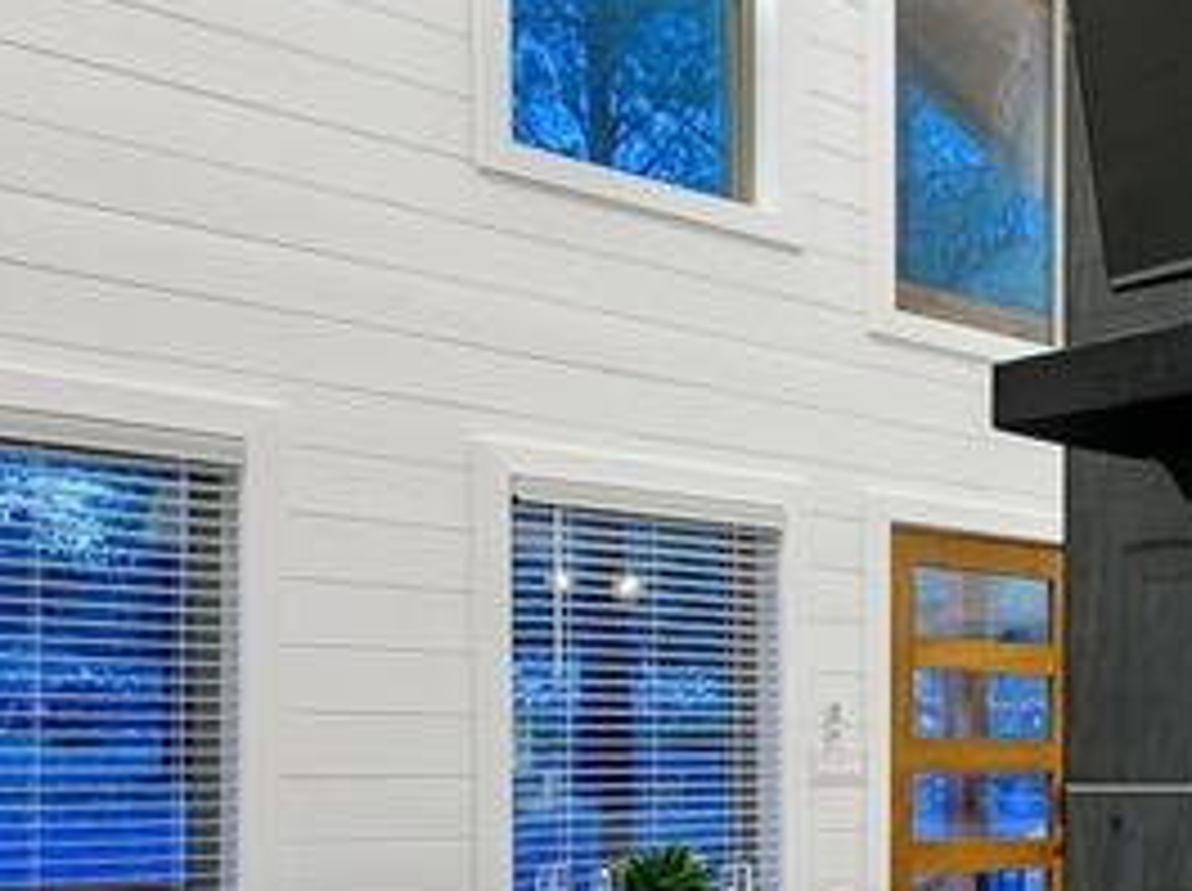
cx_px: 1356
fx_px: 1788
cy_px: 828
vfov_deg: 26.9
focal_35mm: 52
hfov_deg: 31.9
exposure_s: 1/3
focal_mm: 14
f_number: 10
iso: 200
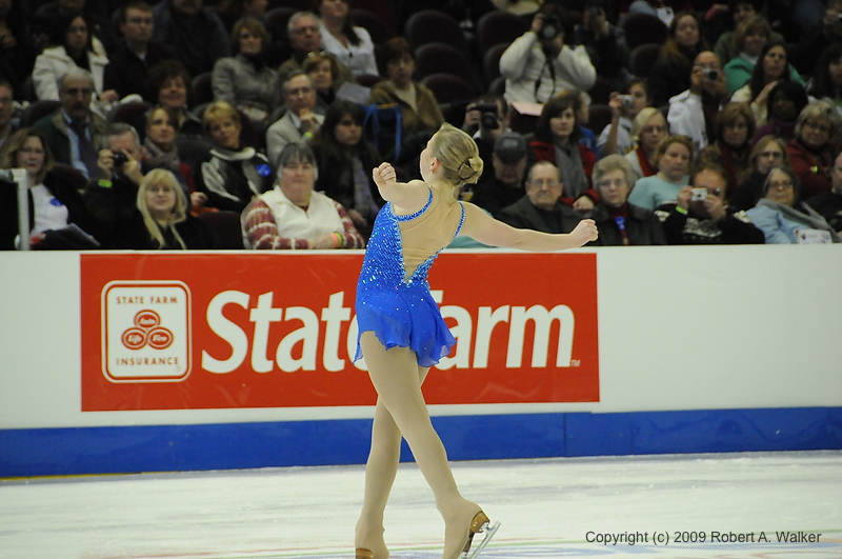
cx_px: 421
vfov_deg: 4.6
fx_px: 7007
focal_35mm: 300
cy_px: 280
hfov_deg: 6.9
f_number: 5.6
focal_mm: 200
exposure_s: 1/800
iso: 3200
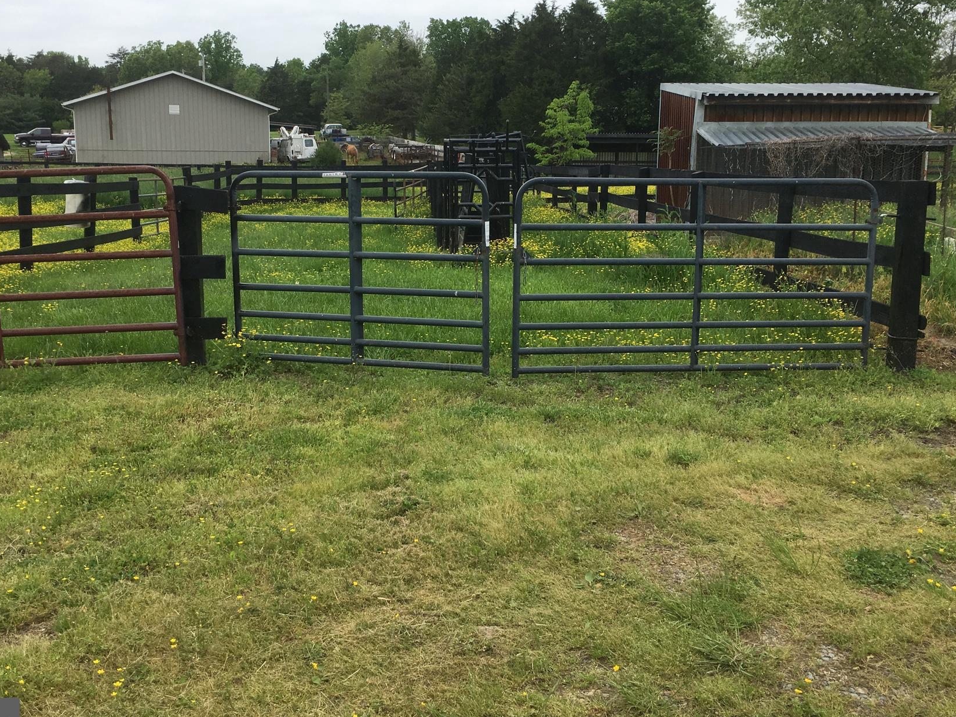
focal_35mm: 36
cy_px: 301
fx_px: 994
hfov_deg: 51.4
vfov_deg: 39.5
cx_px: 469
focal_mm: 4.15
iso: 25
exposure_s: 1/1202
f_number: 2.2
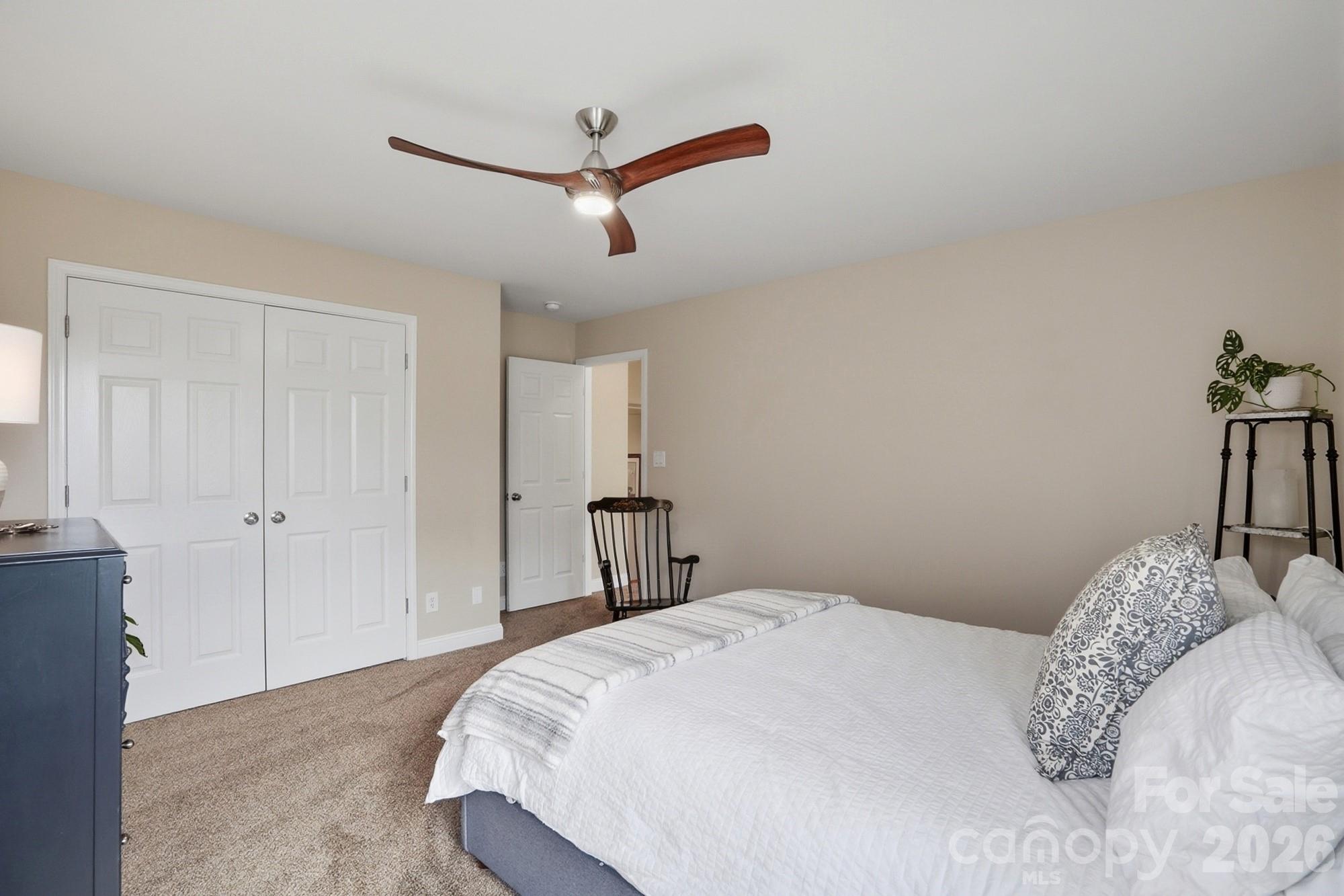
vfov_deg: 73.7
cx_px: 672
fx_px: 597
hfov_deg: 96.7
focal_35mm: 16
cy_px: 448
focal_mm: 16
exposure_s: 1/800
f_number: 10
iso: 1000
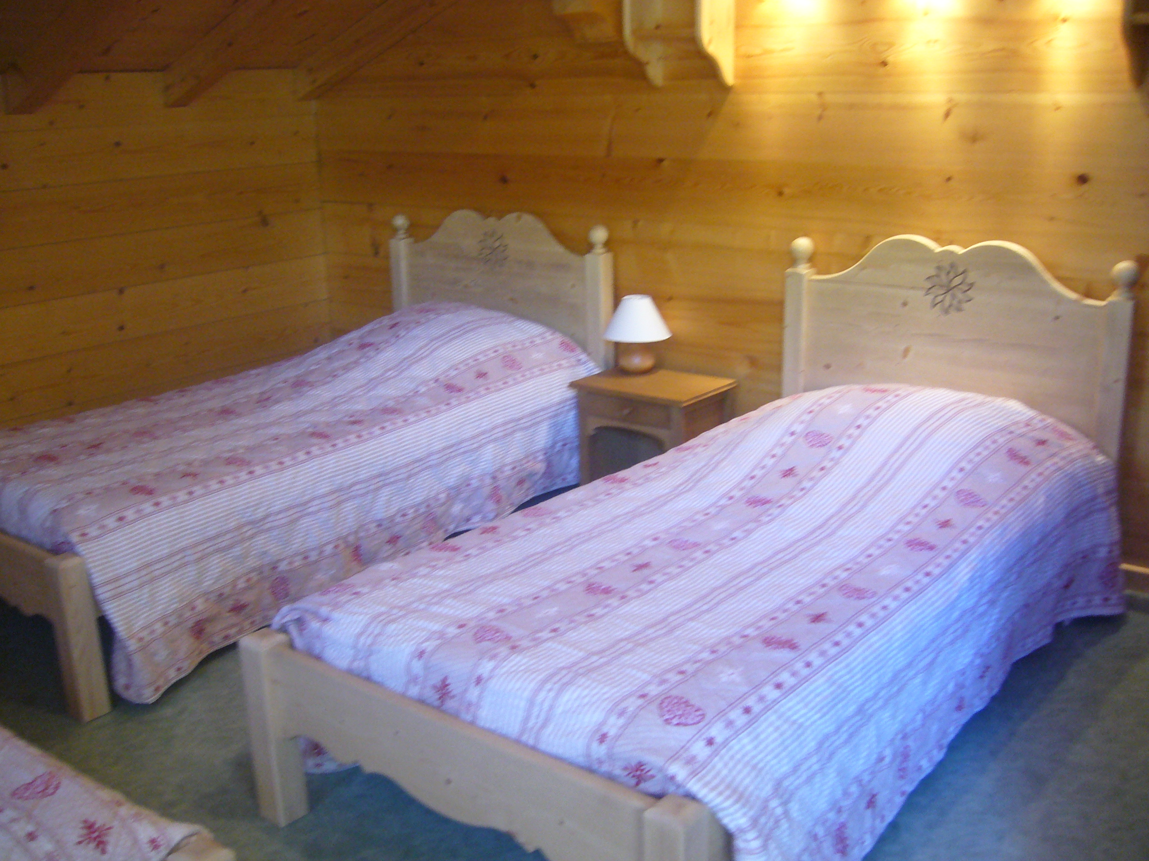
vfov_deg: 40.7
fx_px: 1162
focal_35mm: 35
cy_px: 430
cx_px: 574
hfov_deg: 52.6
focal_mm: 5.8
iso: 200
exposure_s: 1/10
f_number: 2.8
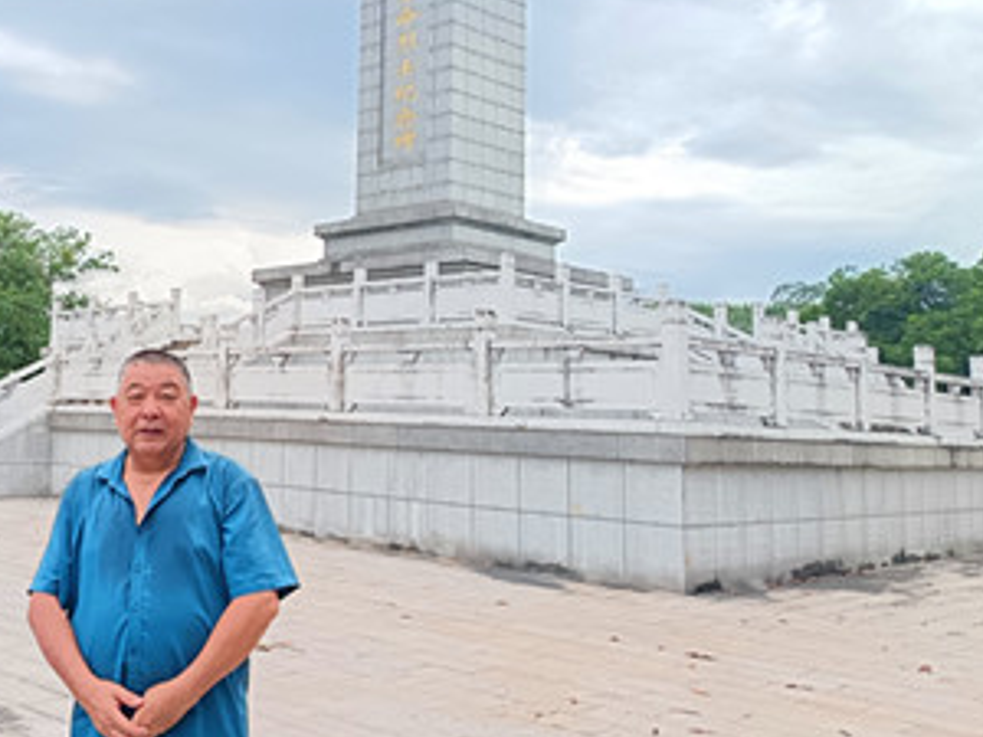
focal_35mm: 40
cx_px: 193
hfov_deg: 44.5
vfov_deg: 35.8
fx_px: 1136
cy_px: 280
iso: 100
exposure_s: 1/139
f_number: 1.75
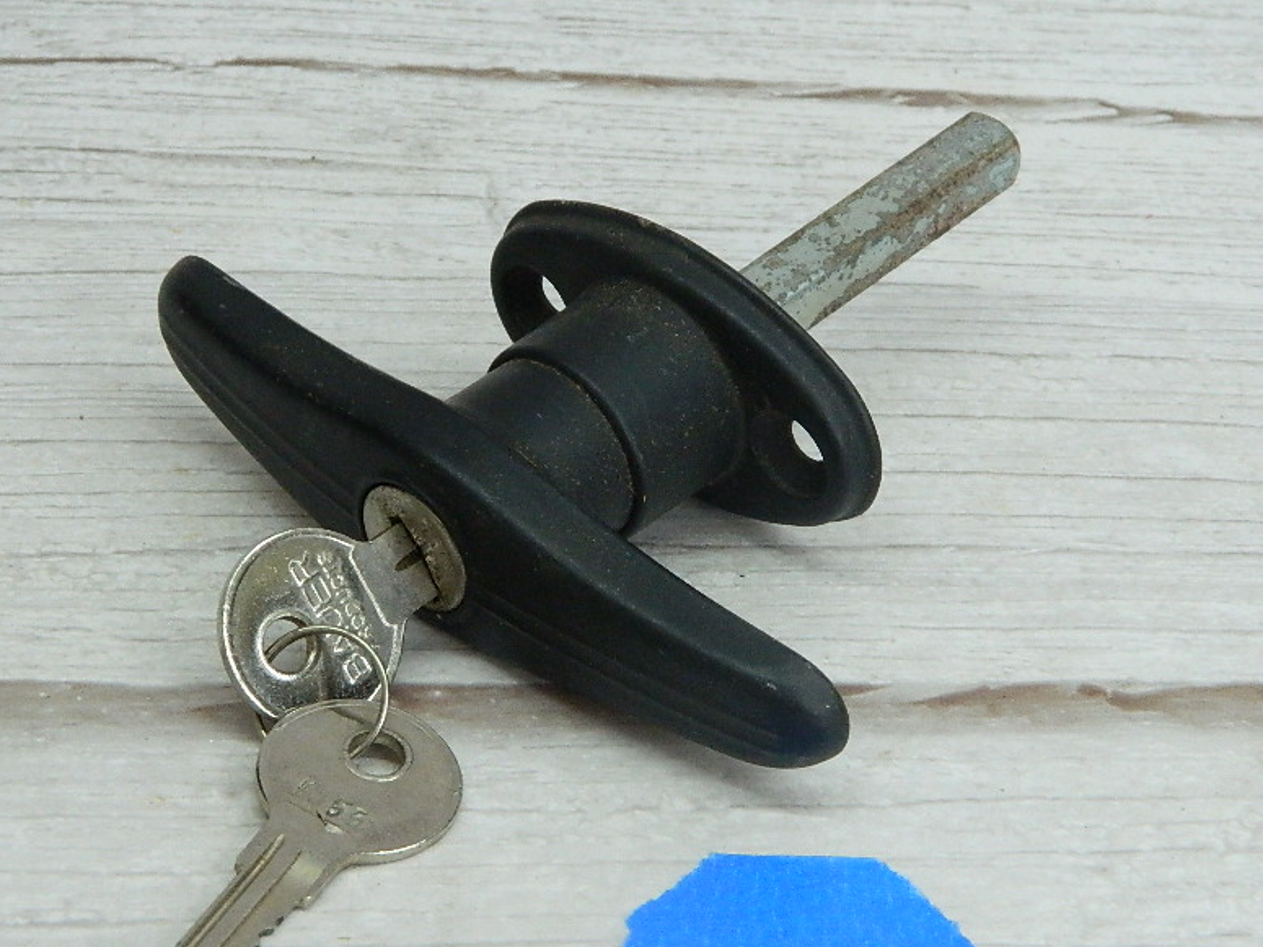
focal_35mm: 111
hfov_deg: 17.7
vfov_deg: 13.3
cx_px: 611
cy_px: 613
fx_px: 4049
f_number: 4.2
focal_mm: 15.1
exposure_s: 1/125
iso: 400
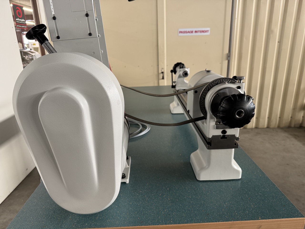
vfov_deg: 56.8
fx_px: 211
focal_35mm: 24
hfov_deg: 71.6
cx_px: 152
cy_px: 114
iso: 160
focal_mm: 6.76
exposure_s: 1/50
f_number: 1.78
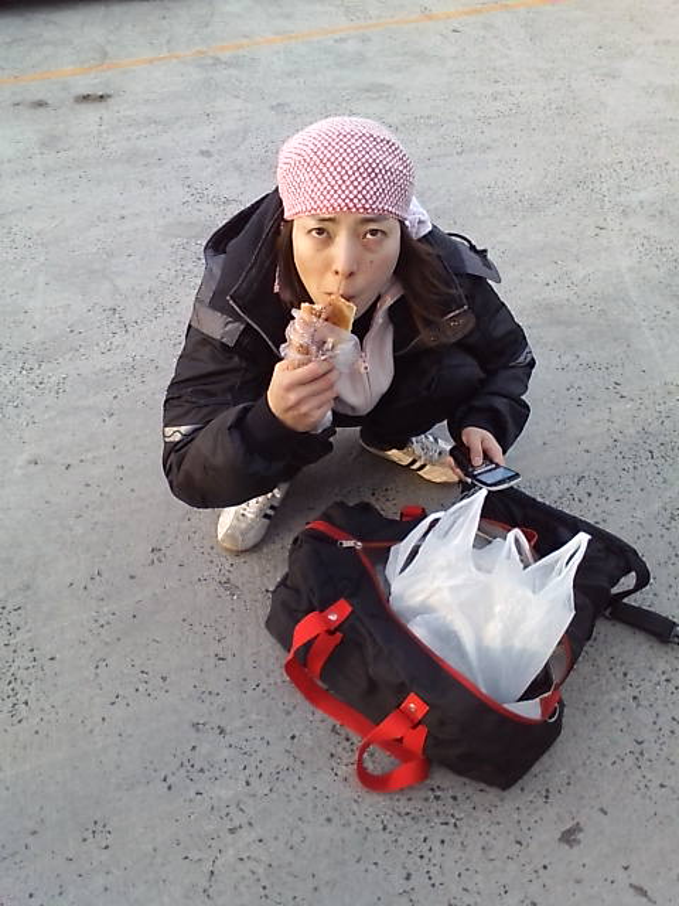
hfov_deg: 48.2
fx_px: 758
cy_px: 453
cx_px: 340
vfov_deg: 61.7
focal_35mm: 29
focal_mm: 3.73
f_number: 3.5
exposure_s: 1/50
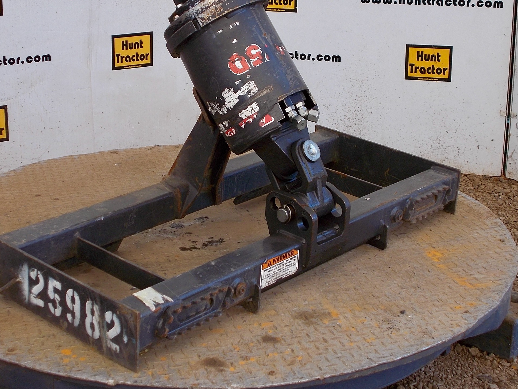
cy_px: 166
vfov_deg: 21.6
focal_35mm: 68
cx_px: 232
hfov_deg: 28.5
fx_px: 1017
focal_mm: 10.3
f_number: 4.9
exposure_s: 1/80
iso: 80
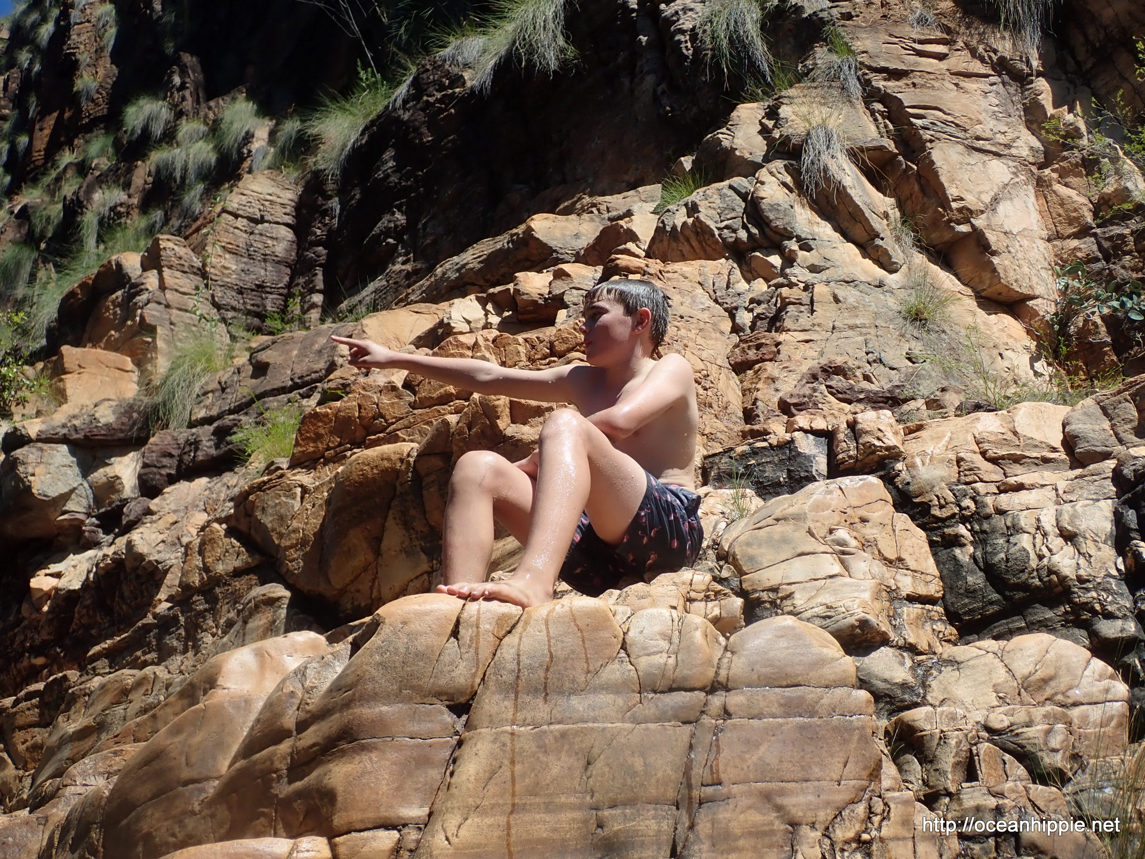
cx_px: 572
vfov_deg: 37.7
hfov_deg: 49.0
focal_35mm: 38
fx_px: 1257
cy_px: 430
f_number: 3.5
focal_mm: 6.86
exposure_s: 1/800
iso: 100
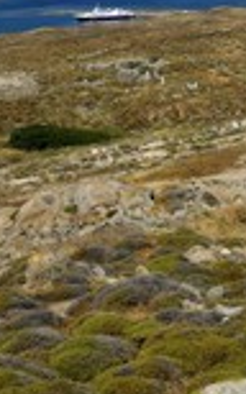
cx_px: 520
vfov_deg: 27.3
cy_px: 115
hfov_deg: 14.1
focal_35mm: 75
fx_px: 806
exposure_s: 1/250
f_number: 13
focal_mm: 27
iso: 200
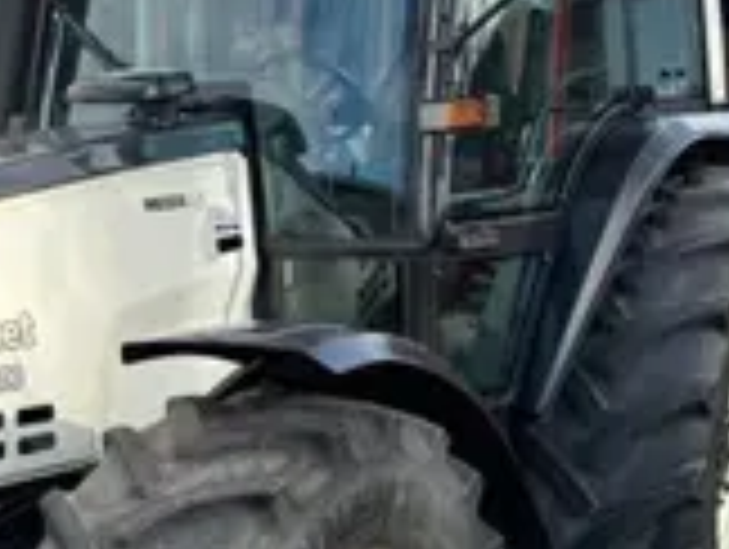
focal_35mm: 71
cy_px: 428
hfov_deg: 27.0
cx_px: 176
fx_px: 1497
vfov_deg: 20.6
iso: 80
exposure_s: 1/1721
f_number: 1.78
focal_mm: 6.76
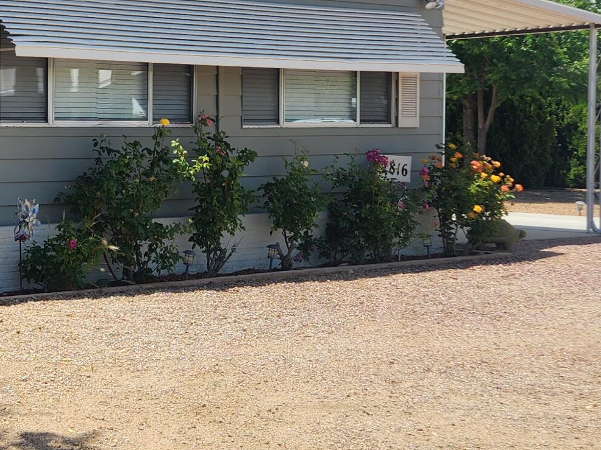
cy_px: 152
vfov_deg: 20.9
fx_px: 1215
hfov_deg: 25.6
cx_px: -73
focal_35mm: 70
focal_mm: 5.4
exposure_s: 1/1225
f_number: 1.8
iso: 20
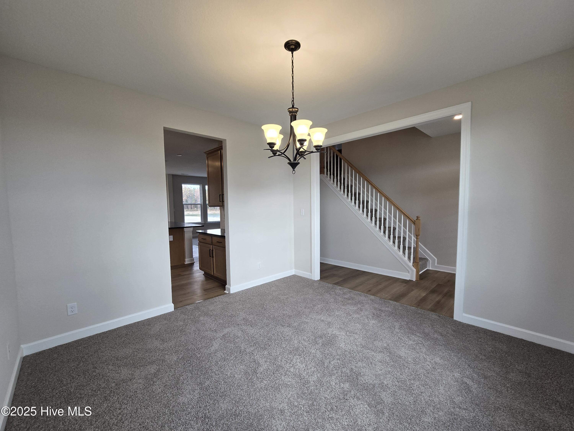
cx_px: 287
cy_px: 216
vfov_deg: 89.9
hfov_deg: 106.2
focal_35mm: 13
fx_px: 216
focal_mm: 2.2
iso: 64
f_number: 2.2
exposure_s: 1/120
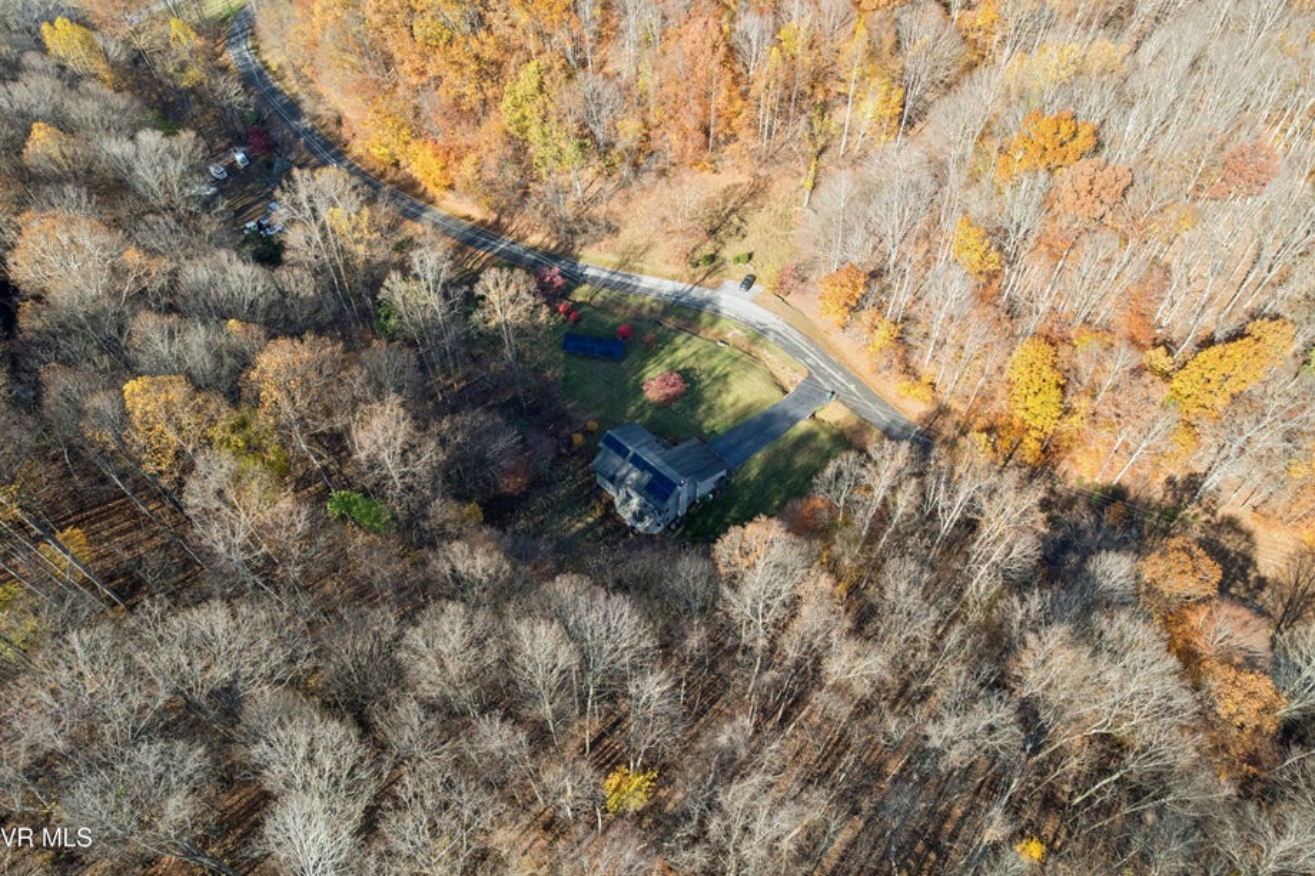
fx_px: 840
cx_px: 669
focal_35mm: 23
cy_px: 421
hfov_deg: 76.1
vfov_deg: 55.1
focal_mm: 8.4
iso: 100
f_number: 2.8
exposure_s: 1/500
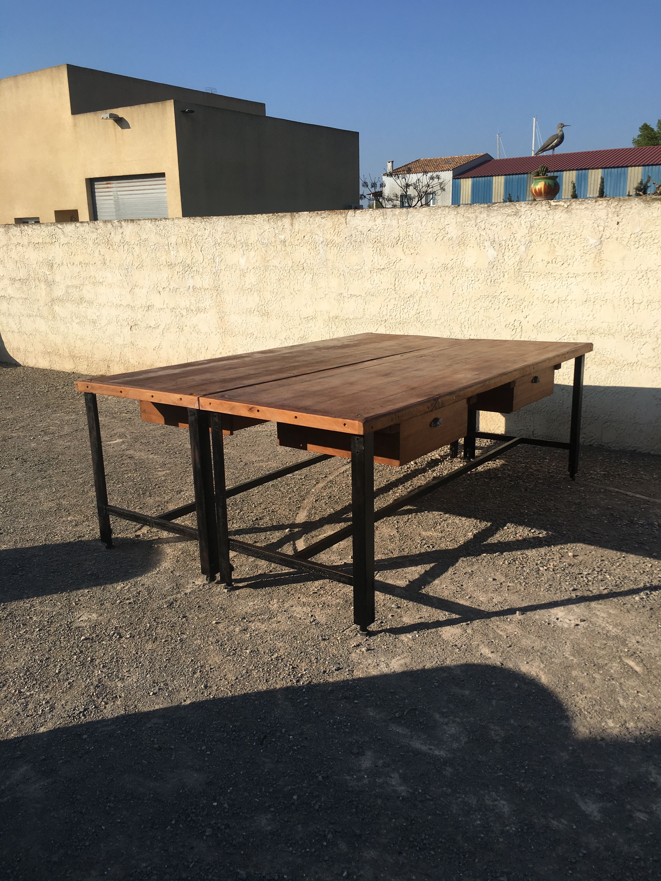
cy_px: 440
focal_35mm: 29
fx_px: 738
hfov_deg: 48.2
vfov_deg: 61.7
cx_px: 330
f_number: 2.2
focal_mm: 4.15
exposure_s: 1/2331
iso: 25
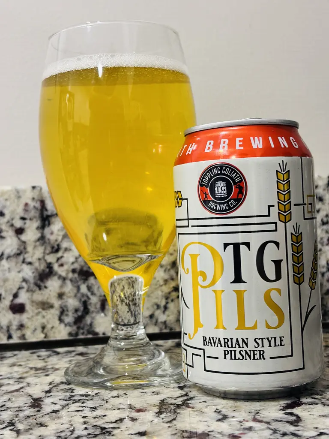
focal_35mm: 52
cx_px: 164
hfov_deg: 28.0
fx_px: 659
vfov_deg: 36.8
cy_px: 220
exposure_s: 1/40
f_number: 1.6
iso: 200
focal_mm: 5.96
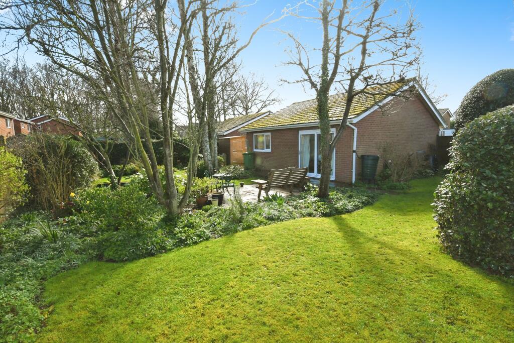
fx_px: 214
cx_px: 257
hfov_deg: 100.4
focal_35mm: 15
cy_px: 172
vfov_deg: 77.3
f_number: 13
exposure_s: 1/250
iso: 800
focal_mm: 10
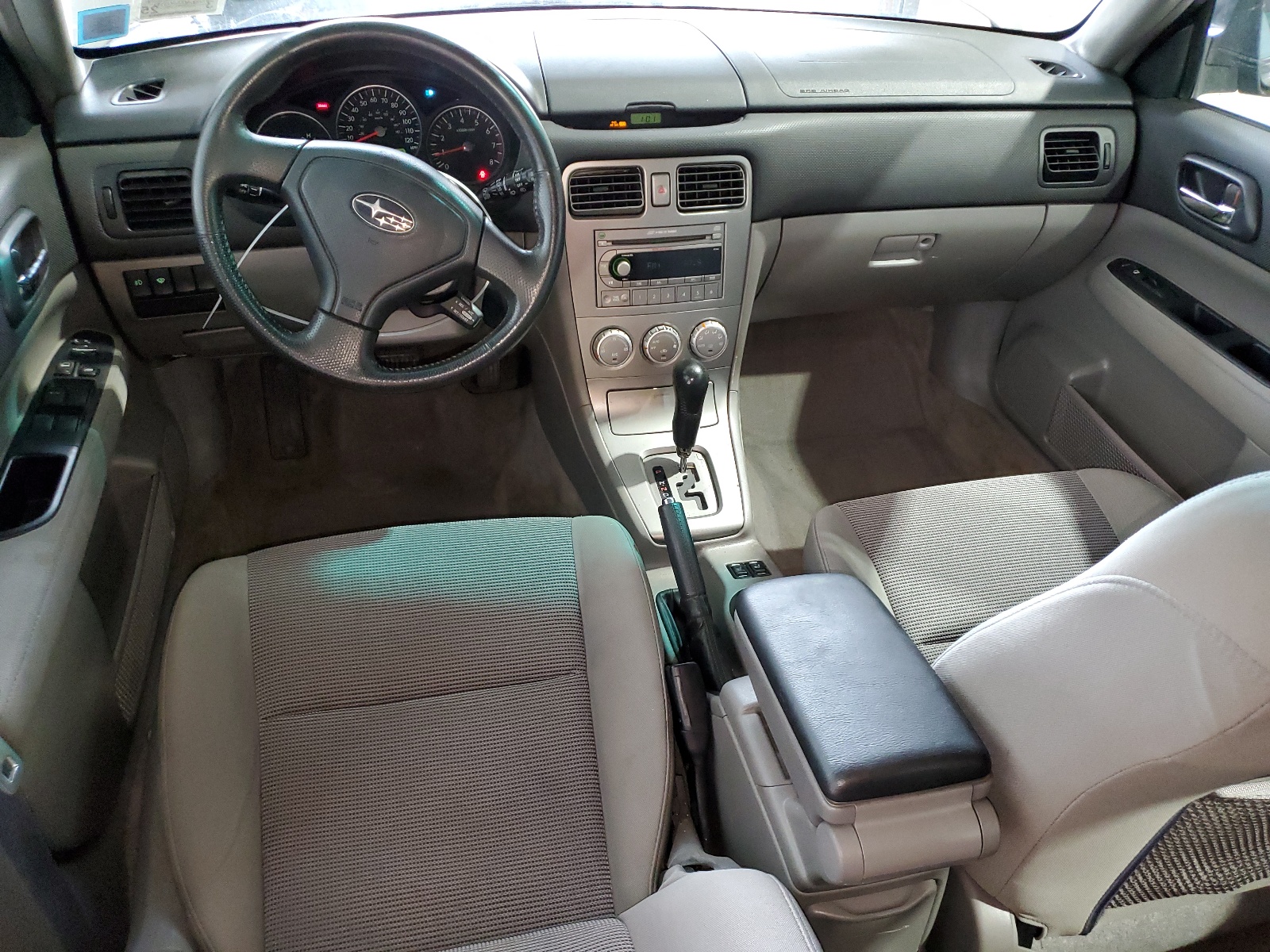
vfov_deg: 53.1
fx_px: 954
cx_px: 635
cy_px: 476
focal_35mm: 26
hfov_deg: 67.3
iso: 384
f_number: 1.5
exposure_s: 1/60.2
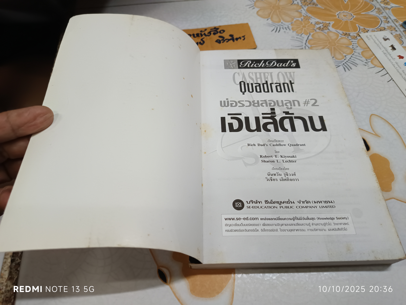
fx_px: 281
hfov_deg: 71.6
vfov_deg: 56.8
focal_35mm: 24
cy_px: 152
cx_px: 203
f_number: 1.7
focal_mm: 5.31
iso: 1185
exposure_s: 1/50
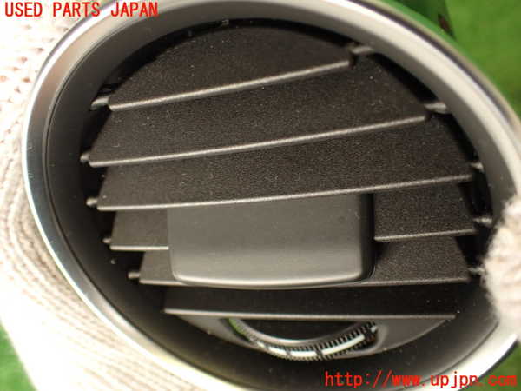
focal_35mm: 30
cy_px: 196
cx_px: 260
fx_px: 452
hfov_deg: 60.0
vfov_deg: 46.8
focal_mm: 5.4
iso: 200
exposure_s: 1/30
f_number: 2.3
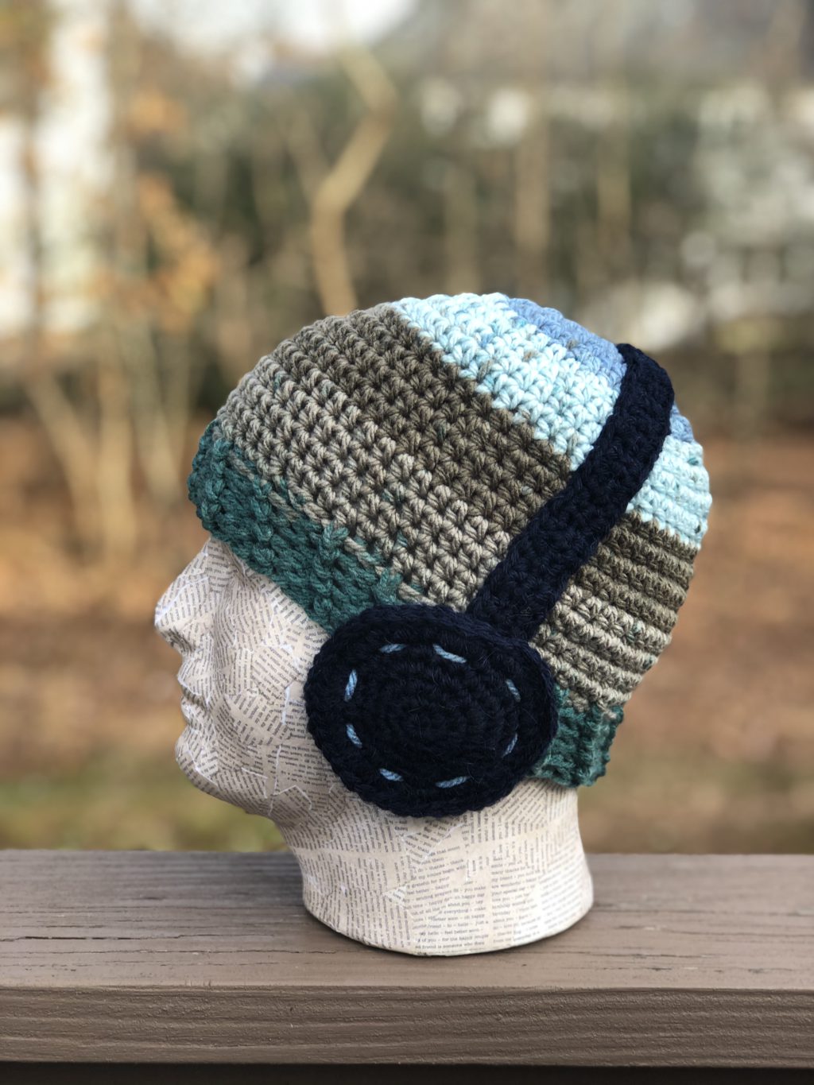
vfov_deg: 33.8
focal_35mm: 57
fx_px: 1787
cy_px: 542
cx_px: 407
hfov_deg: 25.7
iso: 20
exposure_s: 1/60
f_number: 2.8
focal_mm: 6.6
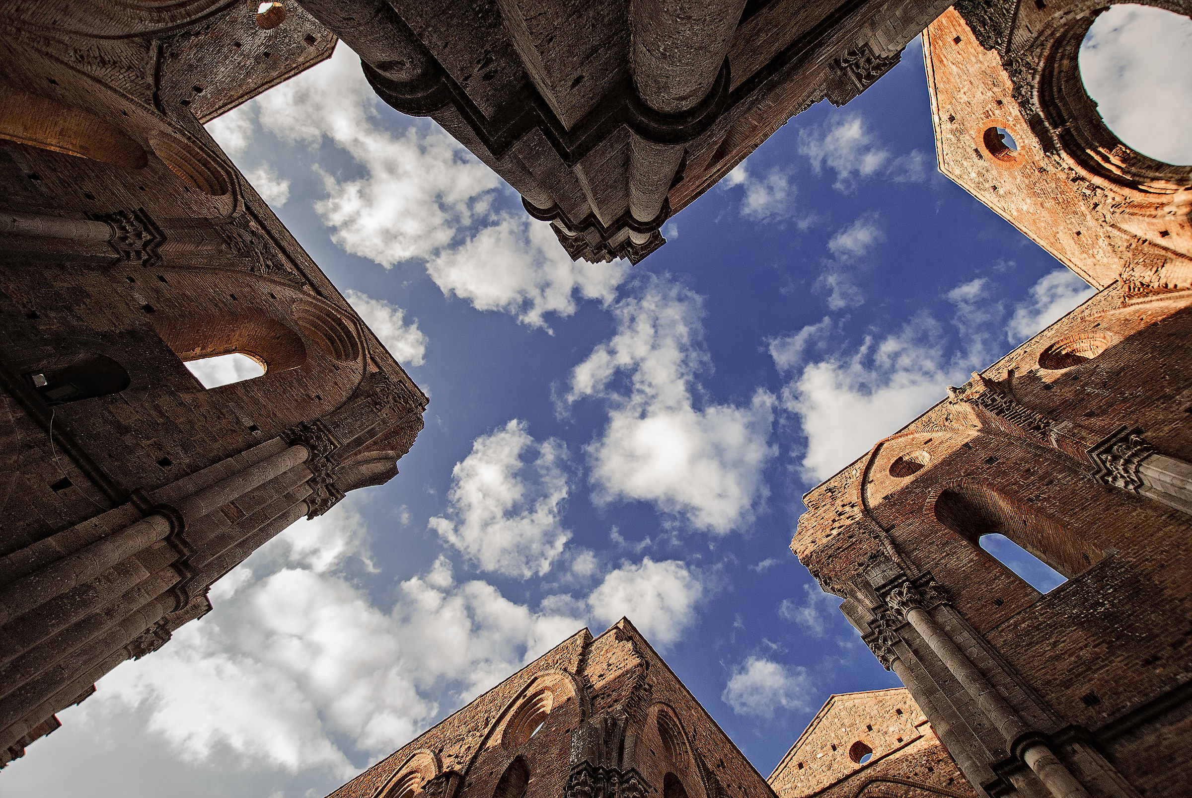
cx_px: 596
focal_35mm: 15
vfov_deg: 77.5
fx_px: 497
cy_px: 399
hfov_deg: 100.3
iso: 200
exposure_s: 1/160
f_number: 5.6
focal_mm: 10
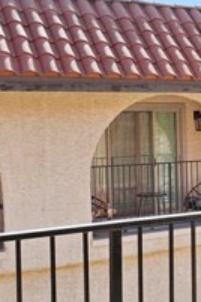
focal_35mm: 76
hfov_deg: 17.2
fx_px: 636
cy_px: 147
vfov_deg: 26.7
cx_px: 236
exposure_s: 1/180
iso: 12
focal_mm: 6.3
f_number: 1.7
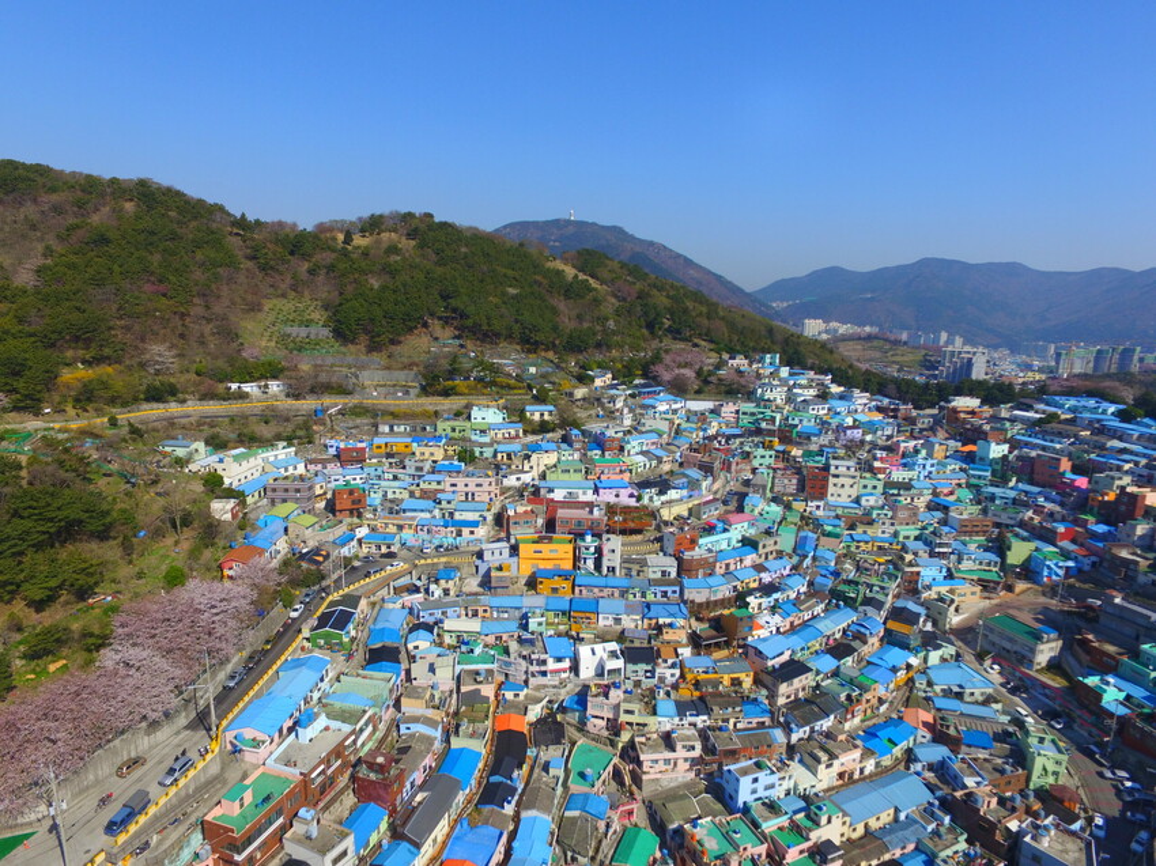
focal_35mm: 20
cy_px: 433
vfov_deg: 65.9
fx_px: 668
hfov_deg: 81.8
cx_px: 578
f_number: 2.8
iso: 100
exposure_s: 1/1351
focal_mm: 3.61
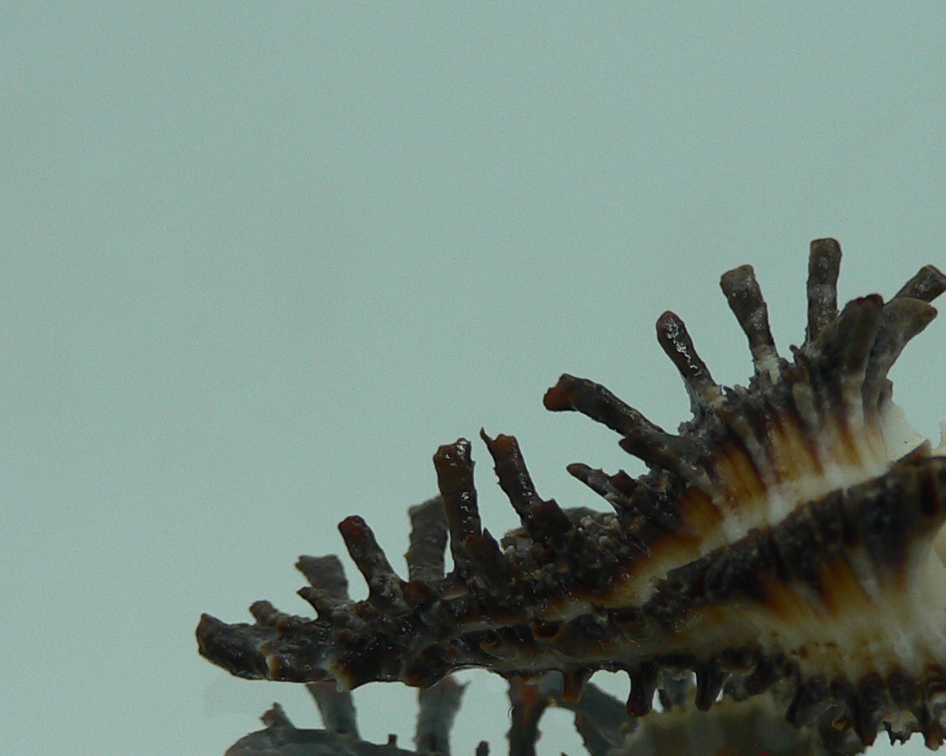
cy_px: 618
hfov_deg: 28.5
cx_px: 661
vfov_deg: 22.8
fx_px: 1848
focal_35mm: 66
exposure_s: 1/60
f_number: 2.8
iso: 80
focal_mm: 4.6
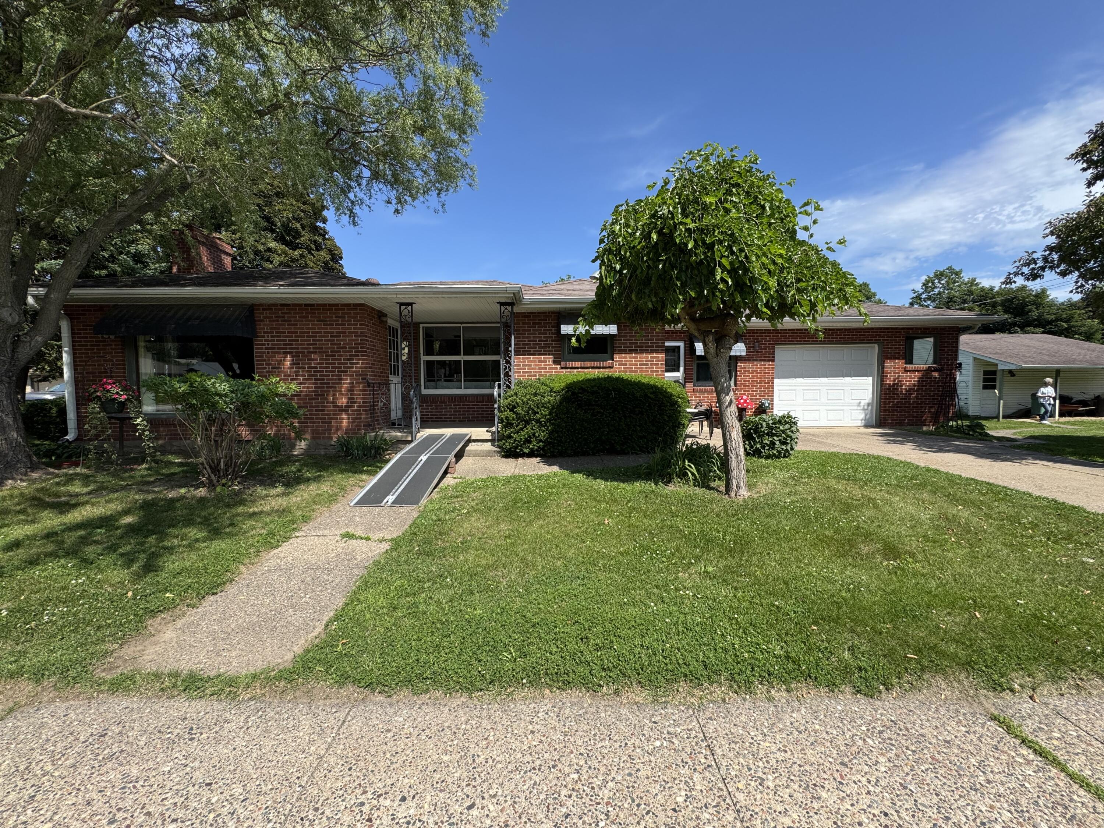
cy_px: 414
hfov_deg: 102.1
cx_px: 552
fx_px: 446
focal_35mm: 14
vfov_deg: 85.7
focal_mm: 2.22
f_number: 2.2
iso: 40
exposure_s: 1/944
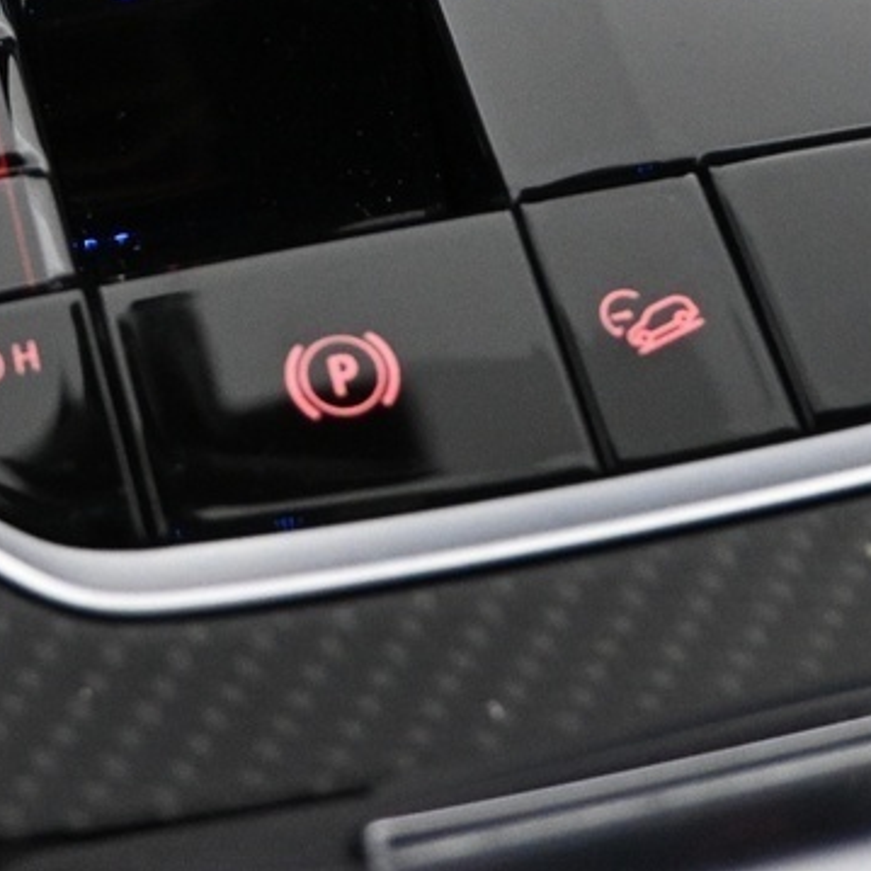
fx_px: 2619
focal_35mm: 92
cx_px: 262
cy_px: -434
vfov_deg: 17.1
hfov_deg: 18.8
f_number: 3.5
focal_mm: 16
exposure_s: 1/50
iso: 1600
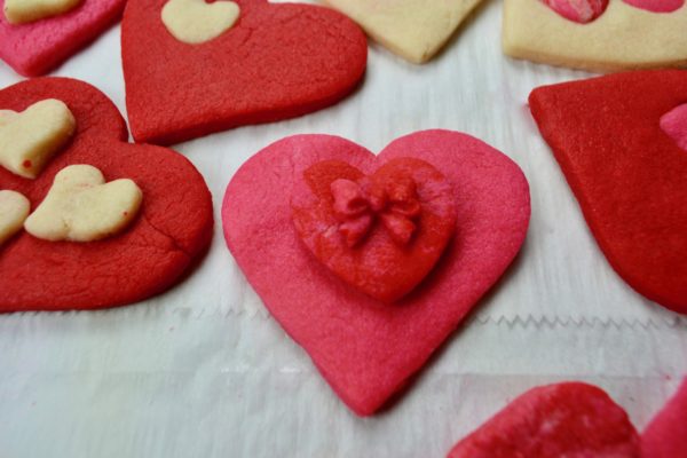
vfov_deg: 47.9
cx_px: 344
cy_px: 229
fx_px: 515
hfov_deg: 67.4
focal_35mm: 27
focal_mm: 18
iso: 200
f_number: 5.6
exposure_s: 1/125
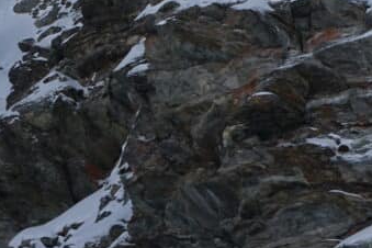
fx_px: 2728
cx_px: 84
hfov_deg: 7.8
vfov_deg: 5.2
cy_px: 387
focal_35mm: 264
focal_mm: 25.7
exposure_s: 1/160
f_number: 5.6
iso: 125
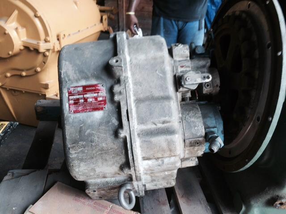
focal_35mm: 29
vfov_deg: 48.2
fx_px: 240
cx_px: 143
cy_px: 107
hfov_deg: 61.7
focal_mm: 4.15
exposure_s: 1/60
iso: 50
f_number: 2.2
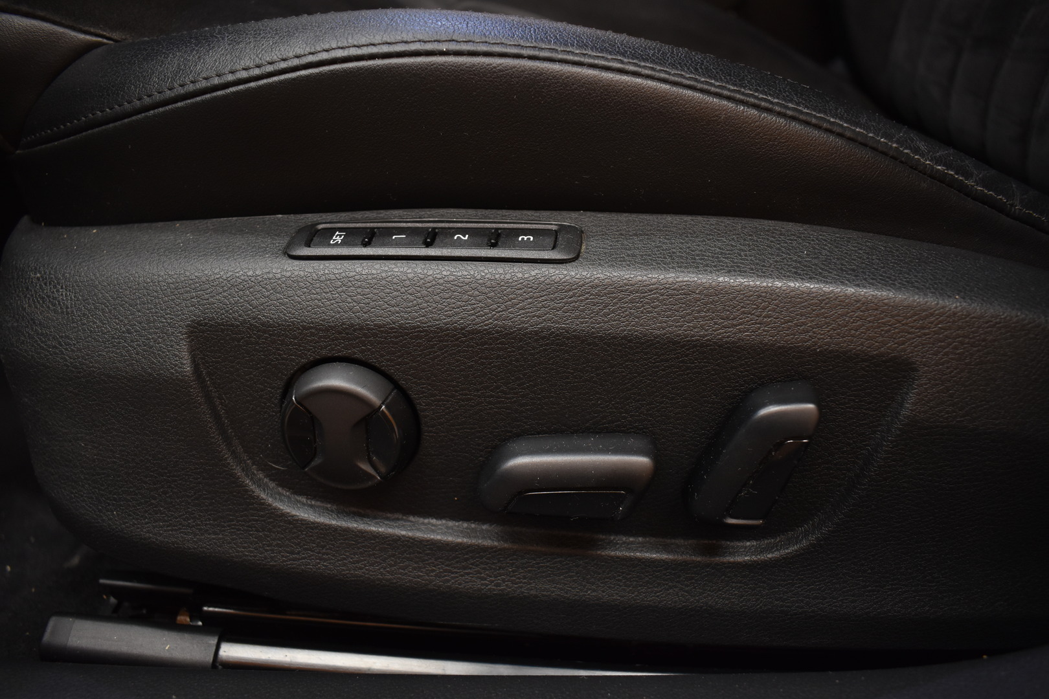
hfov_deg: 67.4
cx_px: 524
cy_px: 350
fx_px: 787
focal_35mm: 27
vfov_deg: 47.9
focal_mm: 18
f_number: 3.5
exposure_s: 1/30
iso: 900
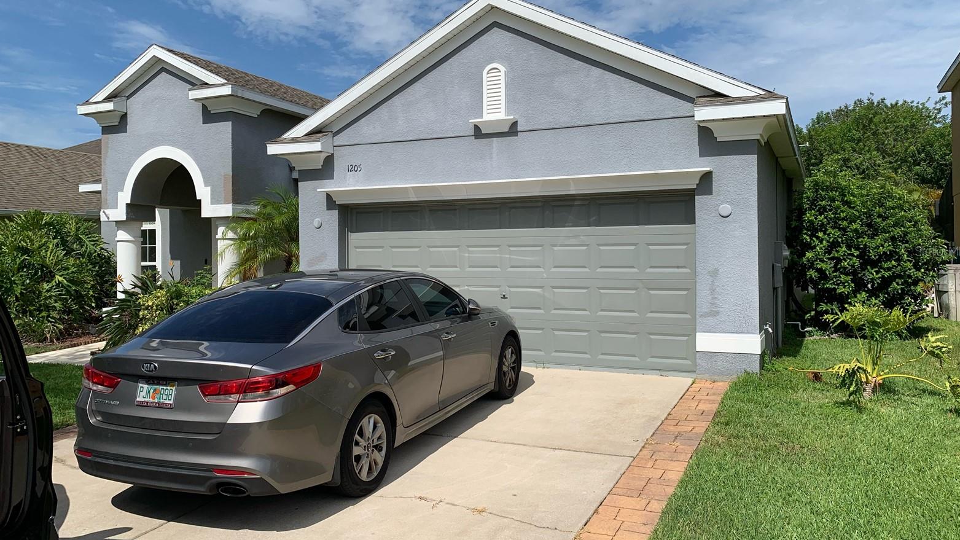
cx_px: 482
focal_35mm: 29
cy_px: 251
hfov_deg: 66.1
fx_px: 738
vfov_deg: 40.2
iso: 25
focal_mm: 4.25
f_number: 1.8
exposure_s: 1/4098
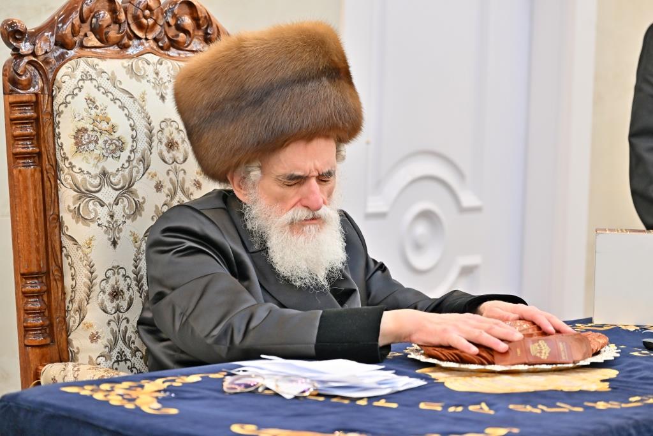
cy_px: 218
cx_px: 326
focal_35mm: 102
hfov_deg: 20.0
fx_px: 1850
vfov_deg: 13.4
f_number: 4
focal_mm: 102
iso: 640
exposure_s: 1/200
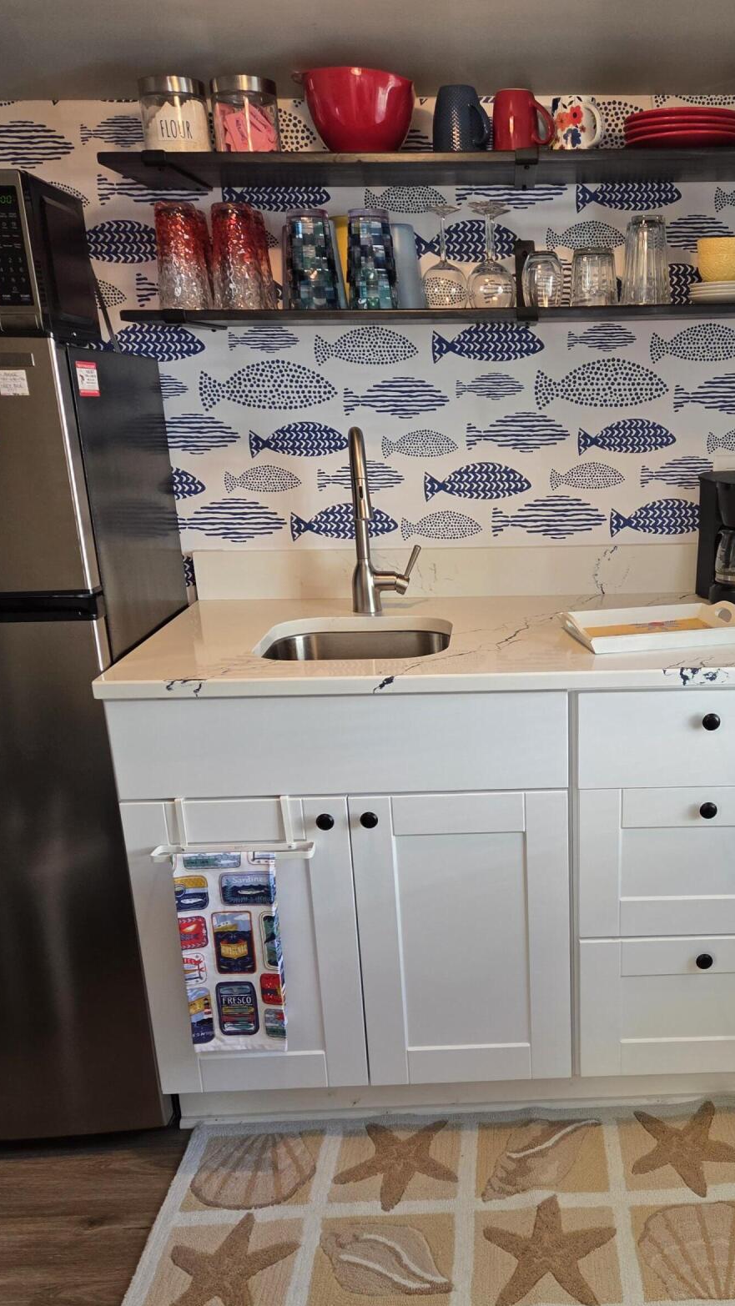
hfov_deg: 35.8
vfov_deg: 60.6
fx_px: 1109
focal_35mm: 32
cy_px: 767
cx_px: 553
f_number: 1.8
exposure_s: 1/120
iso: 160
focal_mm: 5.4
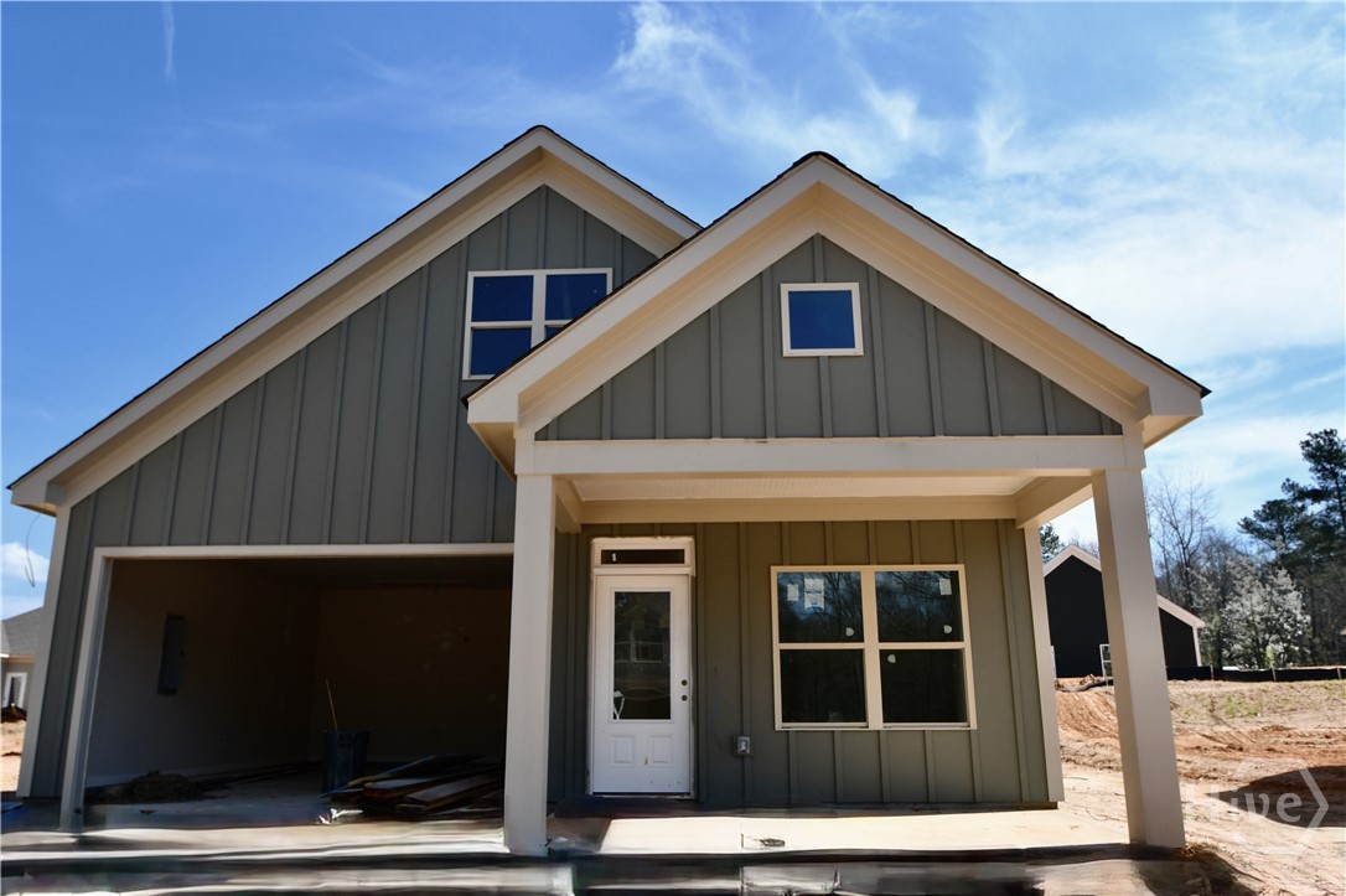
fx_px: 785
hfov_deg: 81.2
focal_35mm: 21
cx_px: 673
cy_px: 448
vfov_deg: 59.4
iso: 110
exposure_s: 1/250
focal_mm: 14
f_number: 8
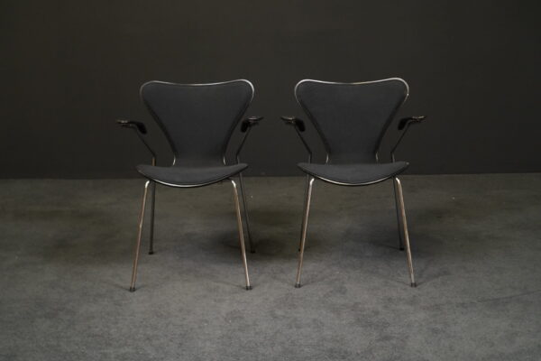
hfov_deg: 33.4
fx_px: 902
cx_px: 270
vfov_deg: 22.6
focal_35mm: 60
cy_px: 180
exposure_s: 1/100
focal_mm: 60
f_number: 7.1
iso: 5000
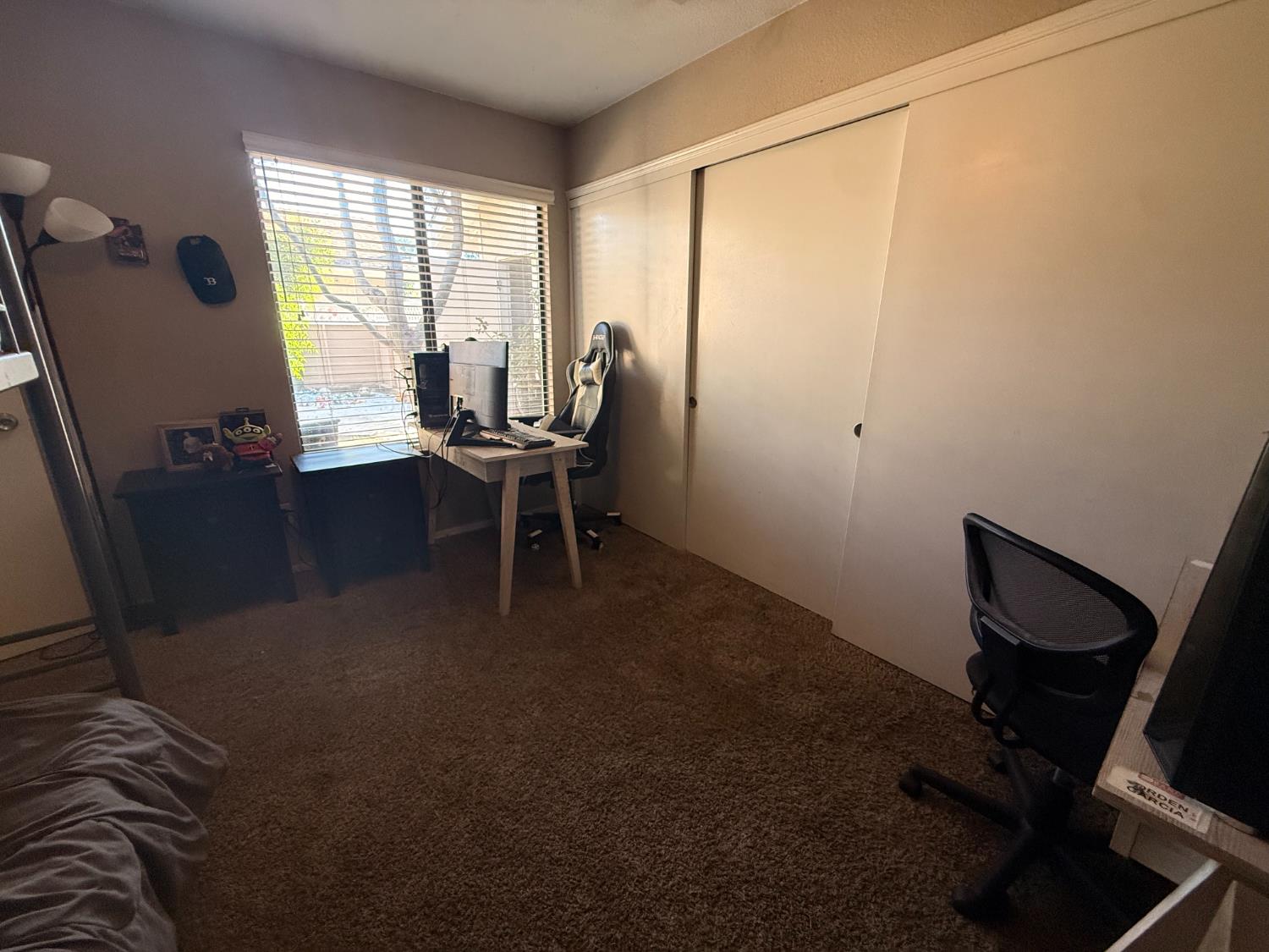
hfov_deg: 102.1
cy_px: 476
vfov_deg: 85.7
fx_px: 513
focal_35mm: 14
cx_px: 634
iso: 320
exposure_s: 1/60
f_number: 2.2
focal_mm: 2.22
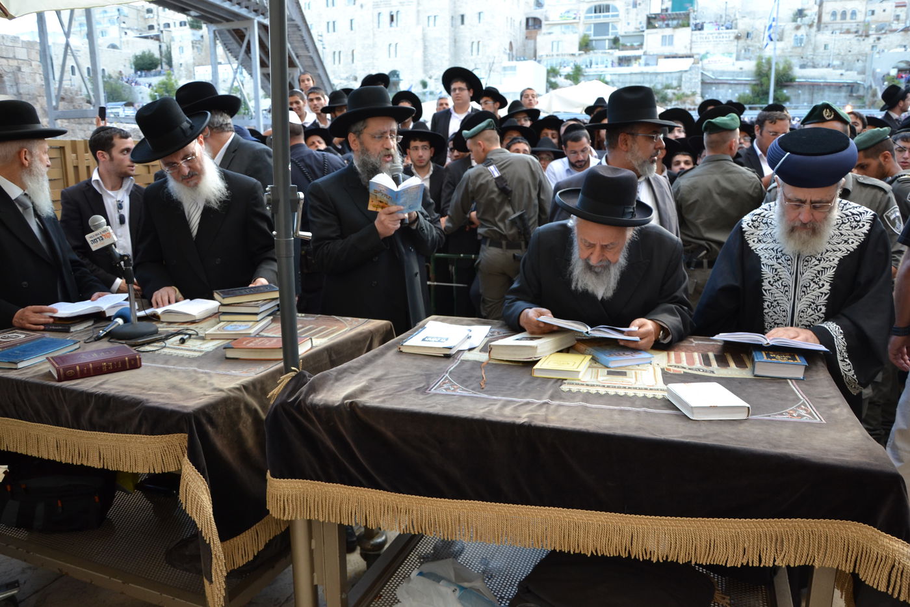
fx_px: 682
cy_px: 304
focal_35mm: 27
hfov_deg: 67.4
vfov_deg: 47.9
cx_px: 455
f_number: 4.5
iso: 400
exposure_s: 1/80
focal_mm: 18
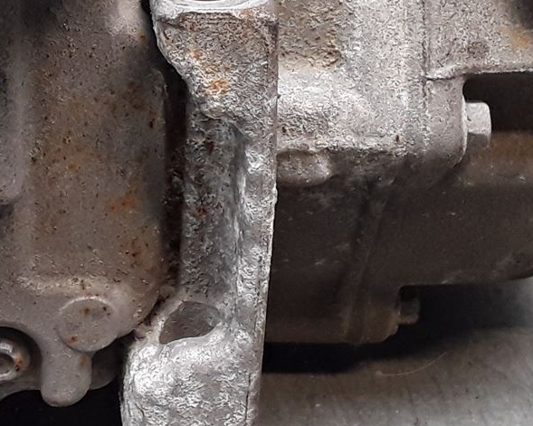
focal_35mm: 95
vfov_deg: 16.1
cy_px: 75
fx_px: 1498
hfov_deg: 19.8
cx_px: 49
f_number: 1.9
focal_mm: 2.91
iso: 64
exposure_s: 1/50
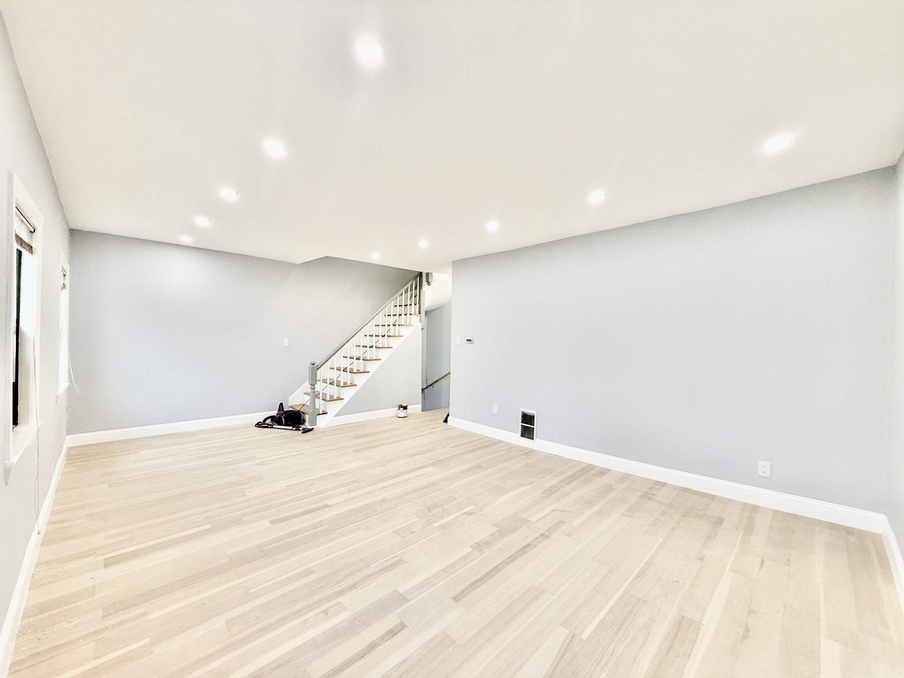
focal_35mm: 14
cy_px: 339
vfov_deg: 85.7
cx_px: 452
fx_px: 366
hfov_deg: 102.1
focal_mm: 2.22
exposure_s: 1/120
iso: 125
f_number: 2.2
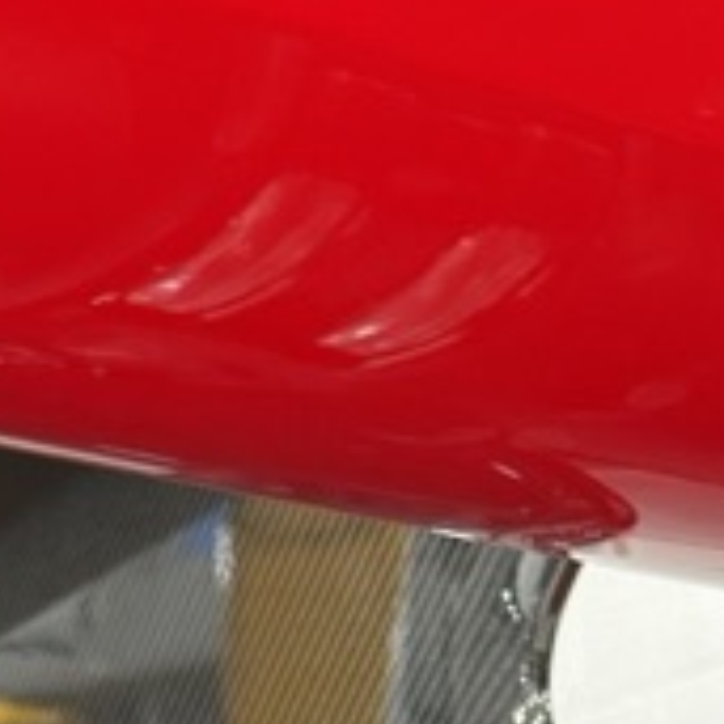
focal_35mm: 149
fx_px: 3526
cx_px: 220
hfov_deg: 11.7
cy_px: 1228
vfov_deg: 11.1
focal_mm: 6.76
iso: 160
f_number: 1.78
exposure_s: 1/60
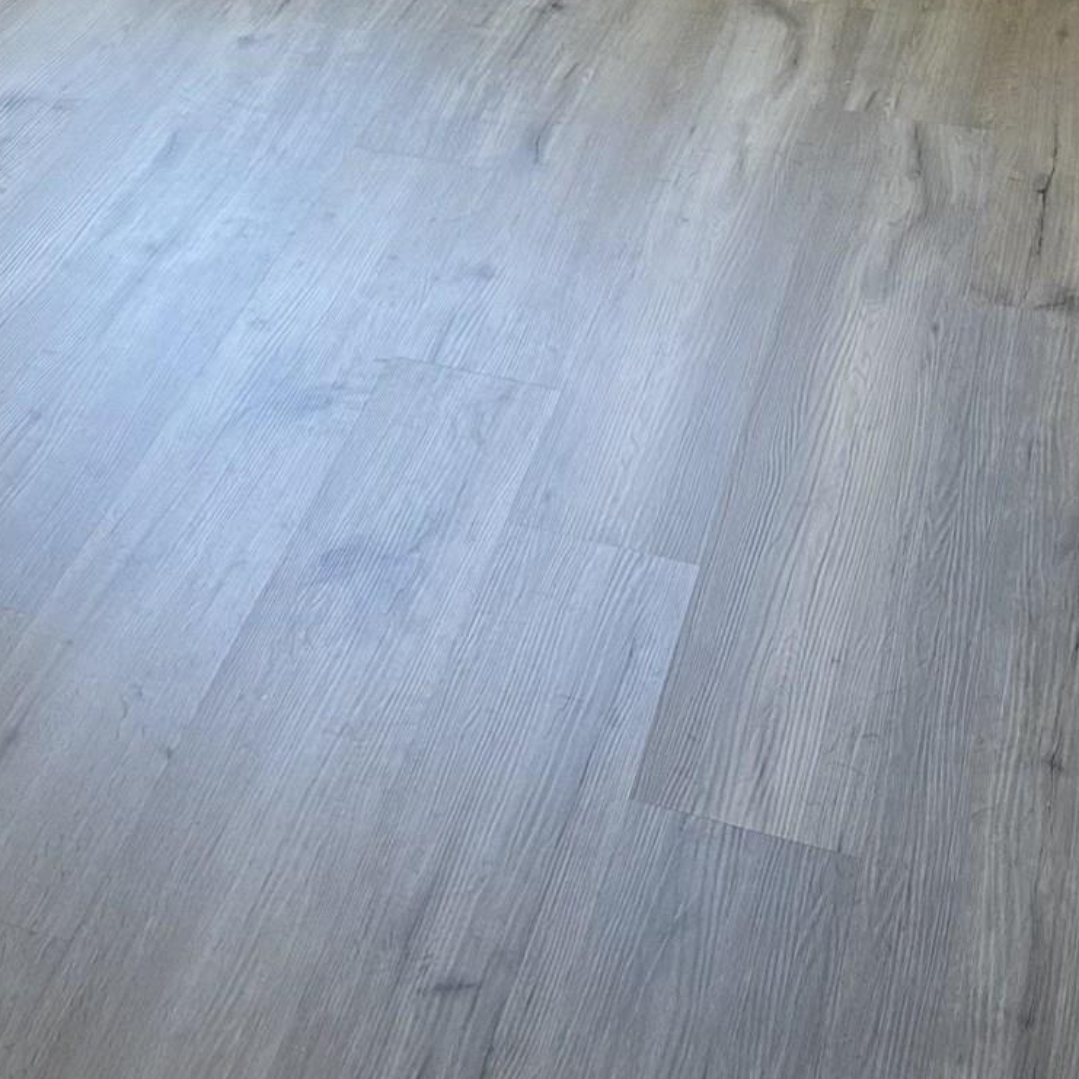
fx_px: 2328
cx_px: 179
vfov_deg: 24.6
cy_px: -63
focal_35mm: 66
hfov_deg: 25.5
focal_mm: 6.86
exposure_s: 1/121
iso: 125
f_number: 1.78
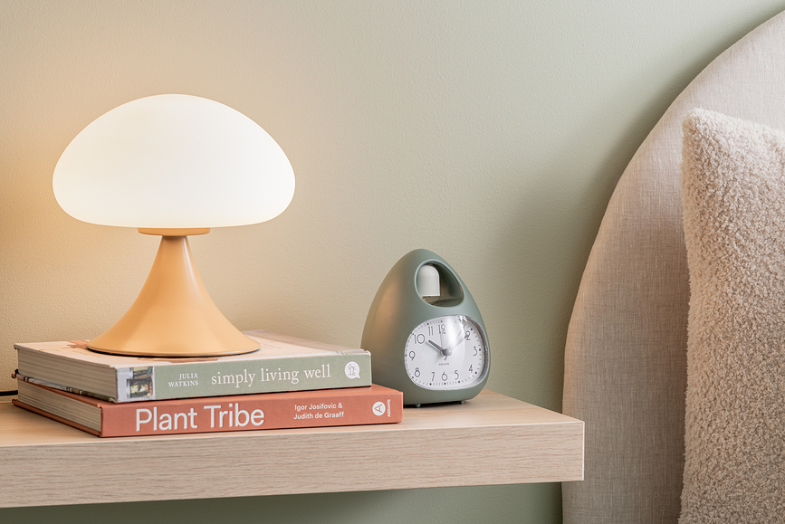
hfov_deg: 10.3
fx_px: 4363
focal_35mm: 200
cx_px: 392
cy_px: 262
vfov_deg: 6.9
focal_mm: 200
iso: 125
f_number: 13
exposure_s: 1/2
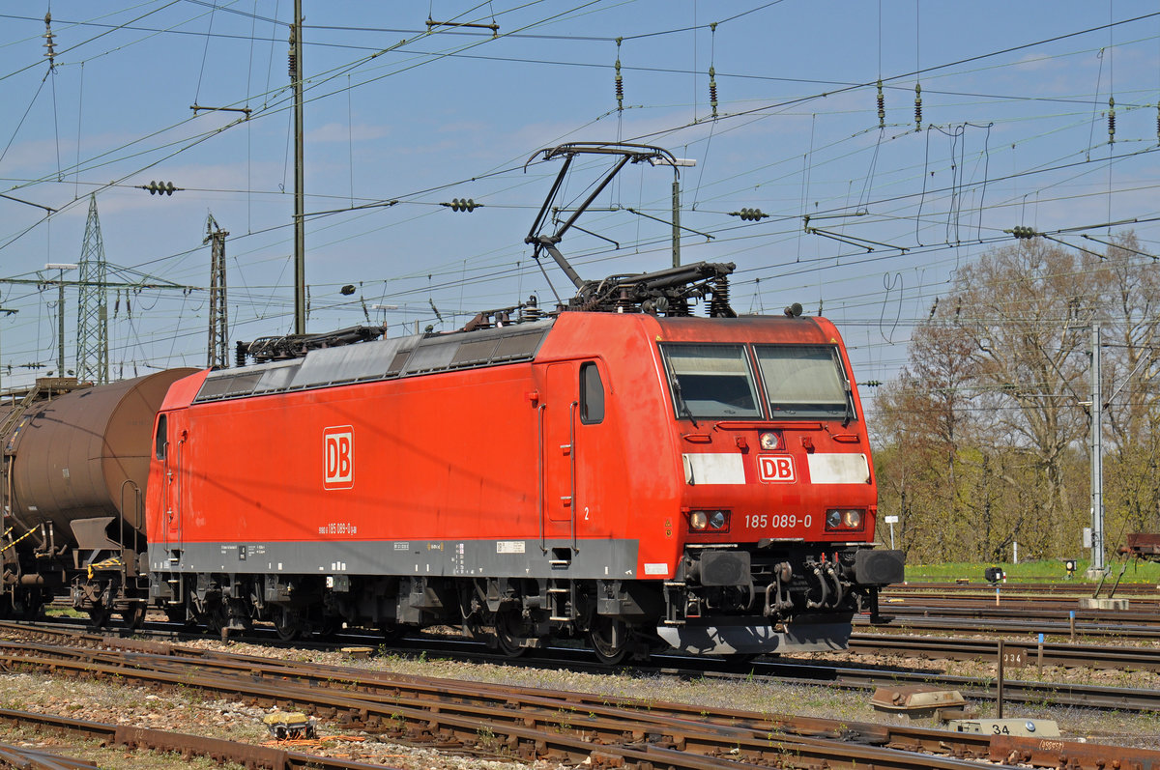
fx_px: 3379
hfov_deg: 19.5
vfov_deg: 13.0
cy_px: 385
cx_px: 580
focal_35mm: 105
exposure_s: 1/1000
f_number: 8
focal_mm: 70
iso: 400
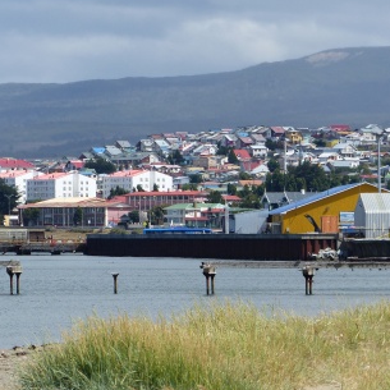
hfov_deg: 4.7
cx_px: 303
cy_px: 162
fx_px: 4767
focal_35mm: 374
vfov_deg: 4.7
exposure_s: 1/1300
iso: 100
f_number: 4
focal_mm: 47.4
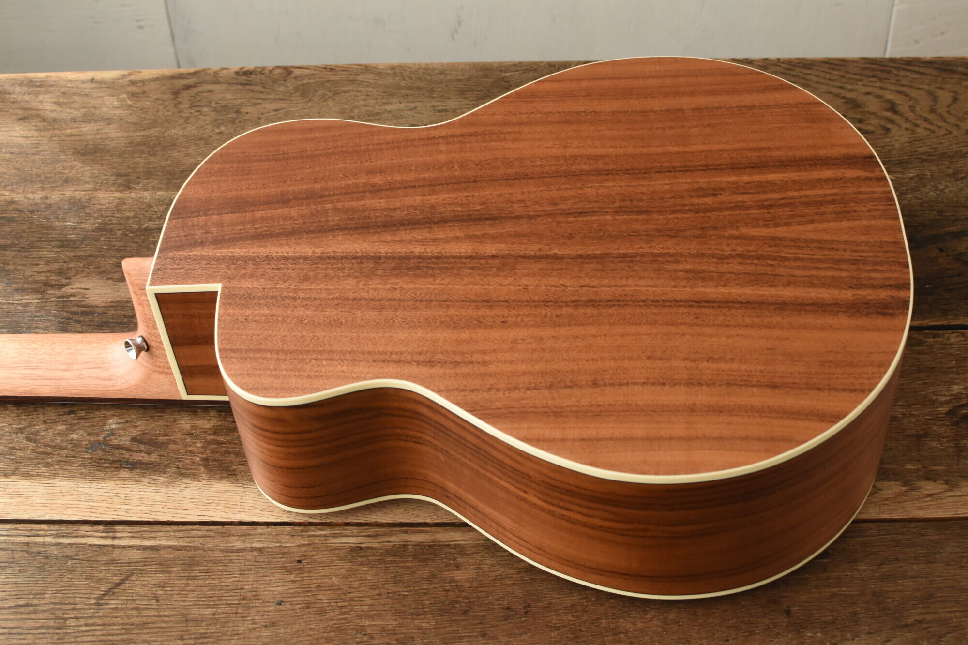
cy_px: 322
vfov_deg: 25.7
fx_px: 1411
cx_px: 484
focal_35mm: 52
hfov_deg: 37.9
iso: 1000
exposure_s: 1/60
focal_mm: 35
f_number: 8
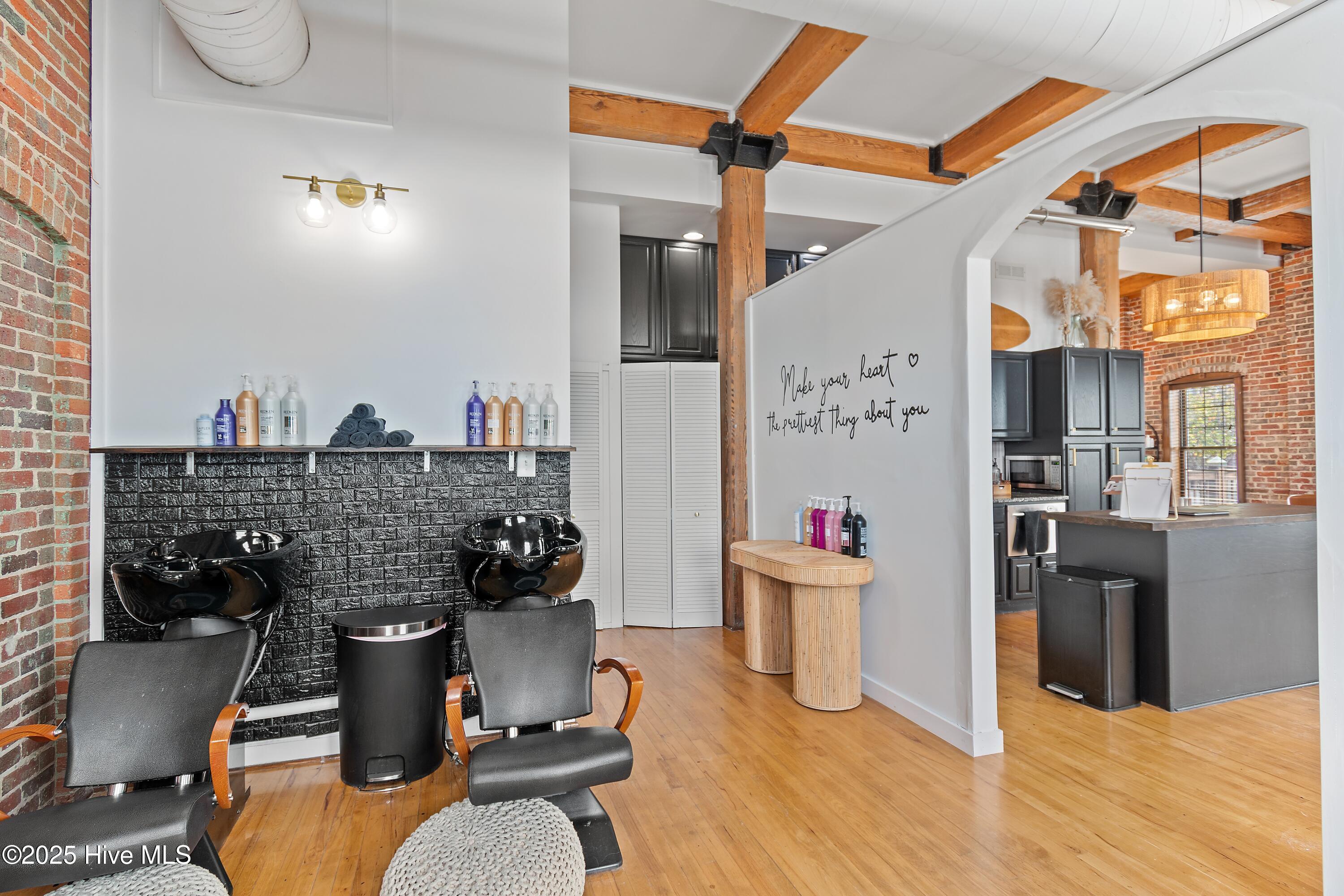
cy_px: 448
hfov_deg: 93.3
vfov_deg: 70.4
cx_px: 672
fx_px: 635
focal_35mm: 17
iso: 100
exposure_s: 1/4
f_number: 4.8
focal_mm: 11.5
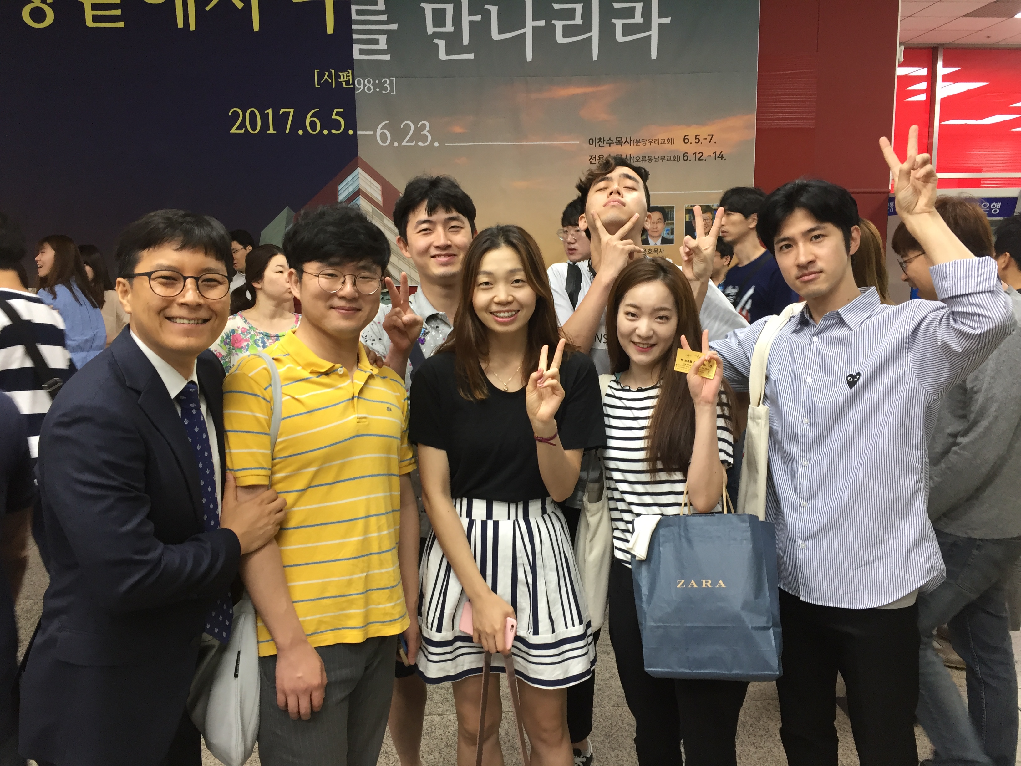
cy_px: 383
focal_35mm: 29
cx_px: 510
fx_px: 855
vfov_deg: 48.2
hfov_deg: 61.7
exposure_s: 1/30
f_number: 2.2
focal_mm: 4.15
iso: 64
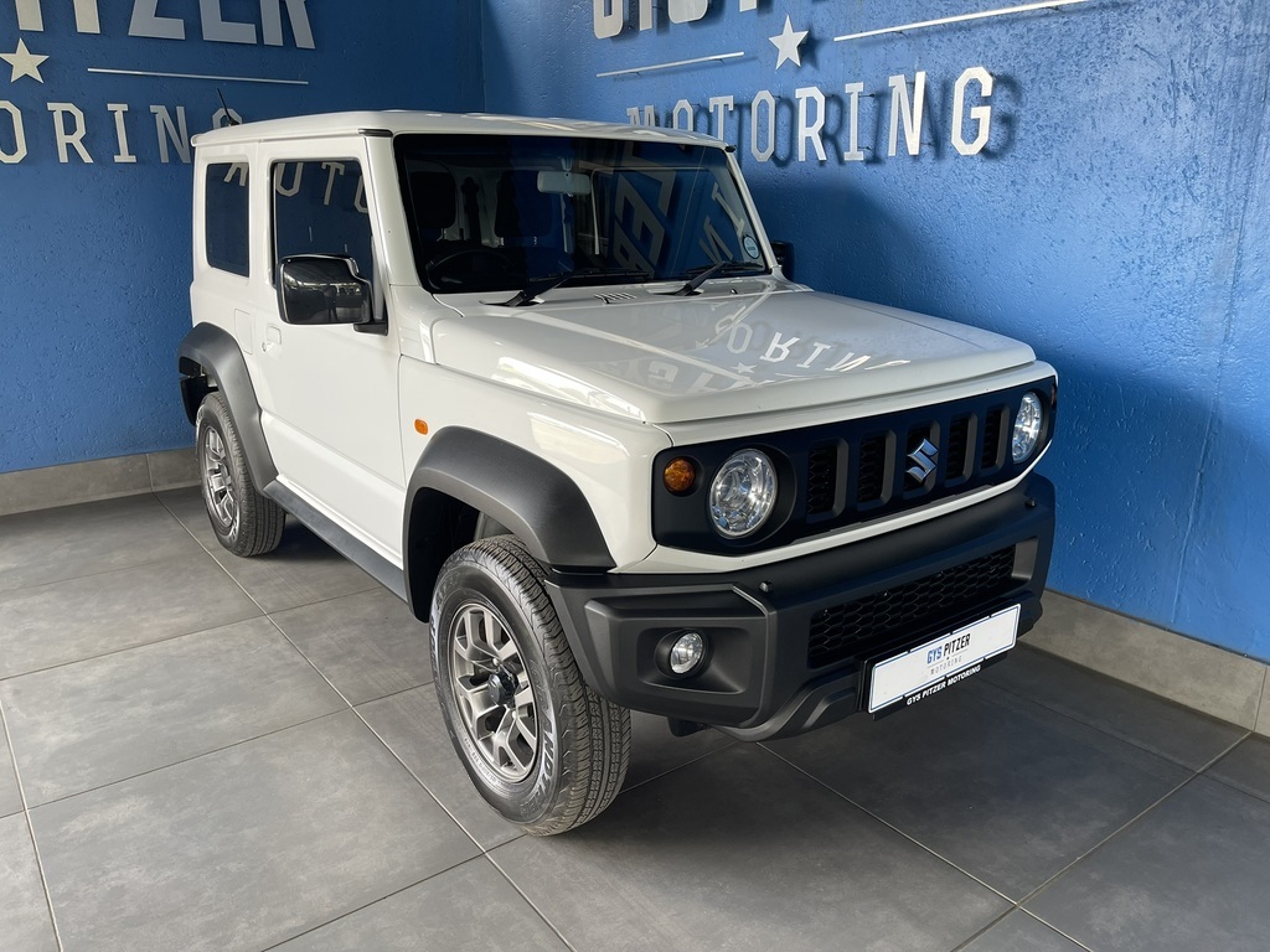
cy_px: 476
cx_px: 635
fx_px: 917
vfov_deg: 54.9
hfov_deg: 69.4
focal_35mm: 25
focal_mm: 5.1
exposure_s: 1/100
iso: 80
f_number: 1.6
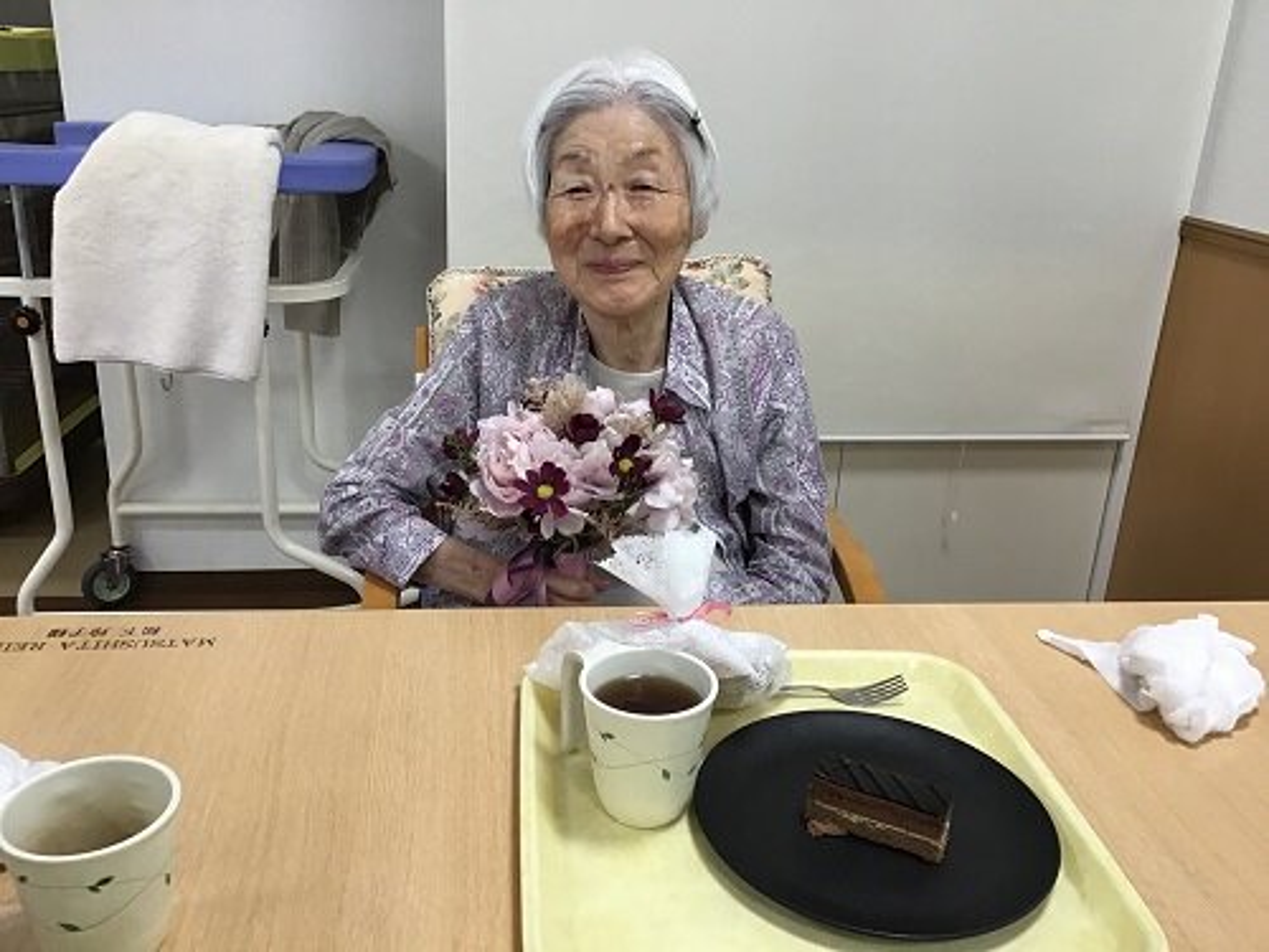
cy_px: 476
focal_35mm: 31
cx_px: 634
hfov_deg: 58.4
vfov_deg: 45.4
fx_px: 1136
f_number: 2.4
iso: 32
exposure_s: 1/30
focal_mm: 3.3
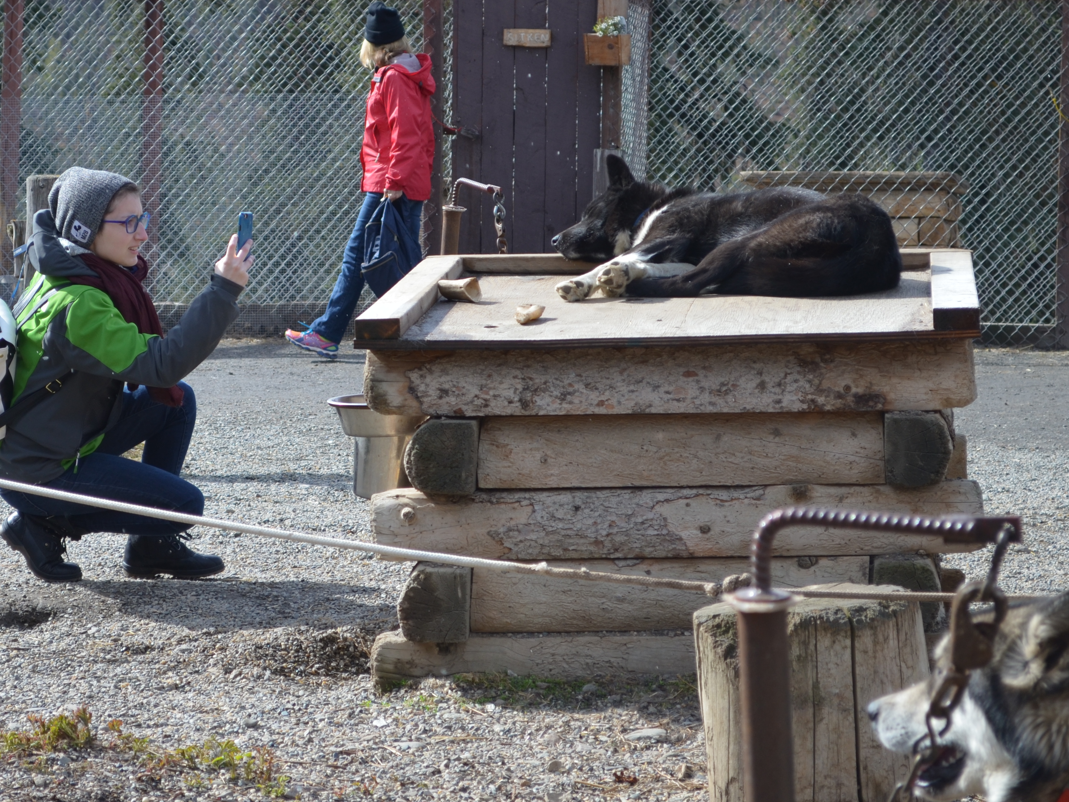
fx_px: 3706
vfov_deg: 12.3
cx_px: 336
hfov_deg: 16.4
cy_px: 331
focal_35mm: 120
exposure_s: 1/500
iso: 200
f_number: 5.6
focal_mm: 50
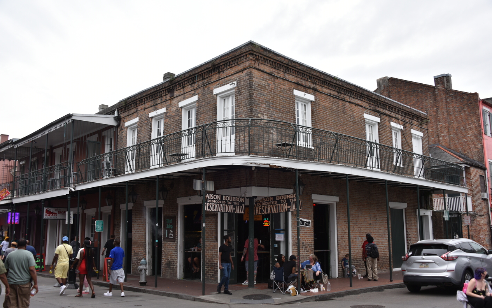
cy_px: 161
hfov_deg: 58.1
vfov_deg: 38.3
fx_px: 443
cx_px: 247
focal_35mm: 33
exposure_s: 1/160
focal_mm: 32
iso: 100
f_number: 6.3
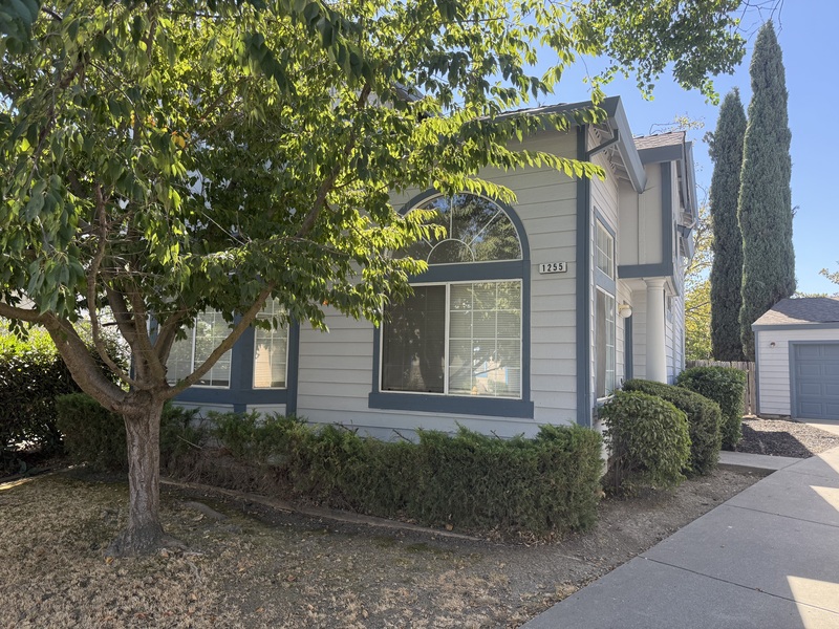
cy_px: 314
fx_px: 582
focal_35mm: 24
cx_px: 420
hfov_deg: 71.6
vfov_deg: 56.8
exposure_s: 1/780
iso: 100
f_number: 1.78
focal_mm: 6.76
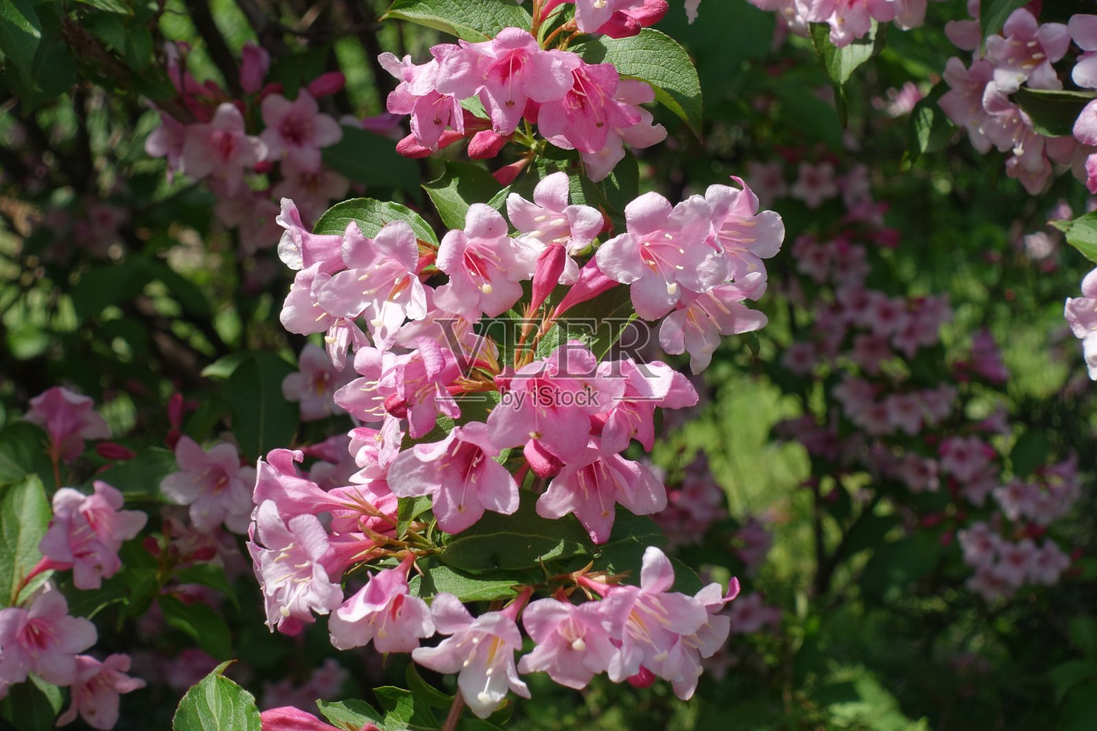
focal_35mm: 70
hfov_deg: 28.8
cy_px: 366
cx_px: 548
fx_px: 2133
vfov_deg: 19.5
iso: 125
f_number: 5.6
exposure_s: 1/400
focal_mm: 25.7
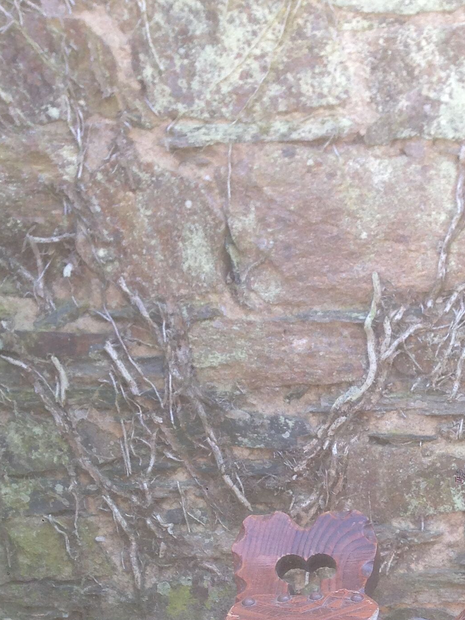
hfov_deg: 18.3
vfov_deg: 23.4
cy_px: 696
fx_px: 1397
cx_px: 483
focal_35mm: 78
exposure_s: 1/120
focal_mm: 4.12
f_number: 2.4
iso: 50
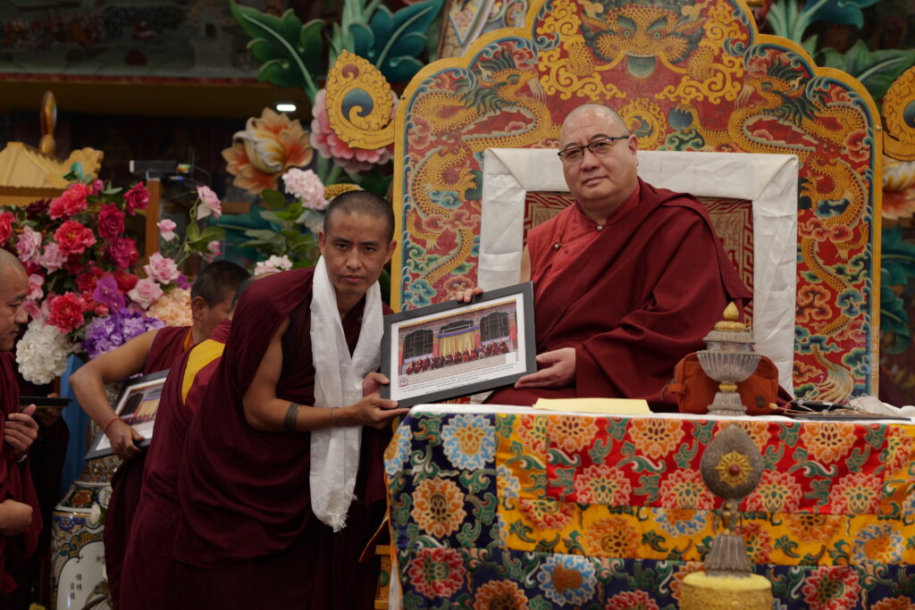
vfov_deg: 16.1
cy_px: 305
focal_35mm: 85
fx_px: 2161
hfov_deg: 23.9
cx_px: 458
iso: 3200
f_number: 4
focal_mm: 85
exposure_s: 1/125
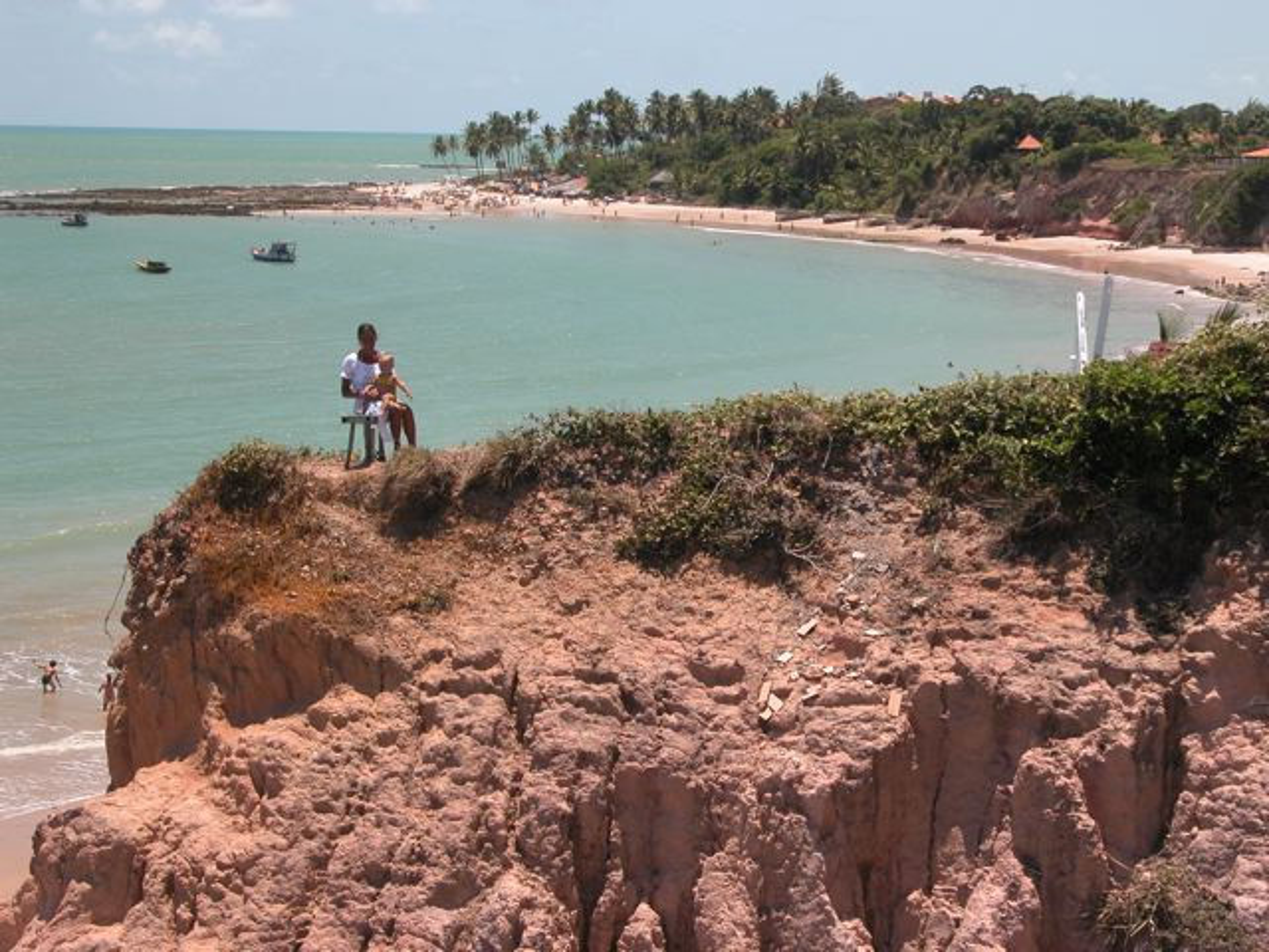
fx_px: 2713
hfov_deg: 26.3
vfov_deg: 19.9
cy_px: 476
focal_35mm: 74
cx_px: 634
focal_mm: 18.8
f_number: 4.7
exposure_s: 1/200
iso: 100
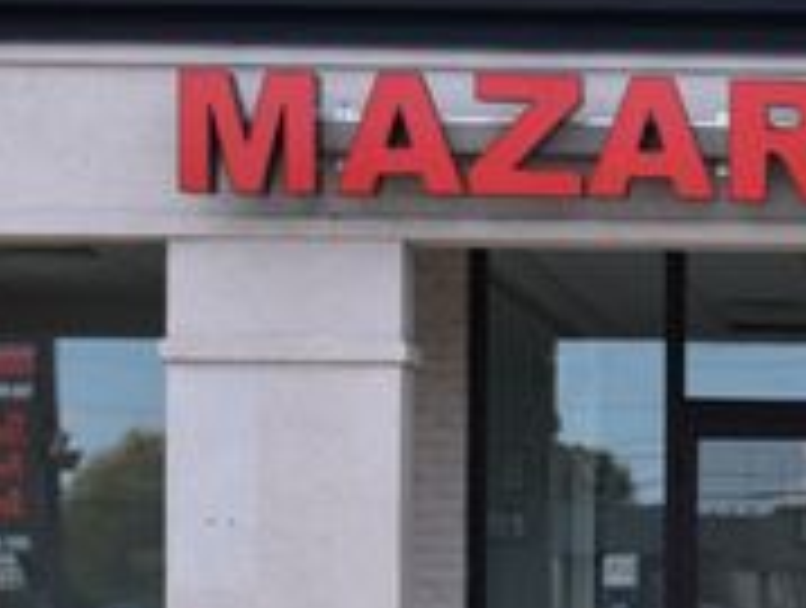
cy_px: 703
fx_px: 3360
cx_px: 1207
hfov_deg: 13.0
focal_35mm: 144
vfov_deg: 10.2
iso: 400
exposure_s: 1/320
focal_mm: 28
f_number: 10
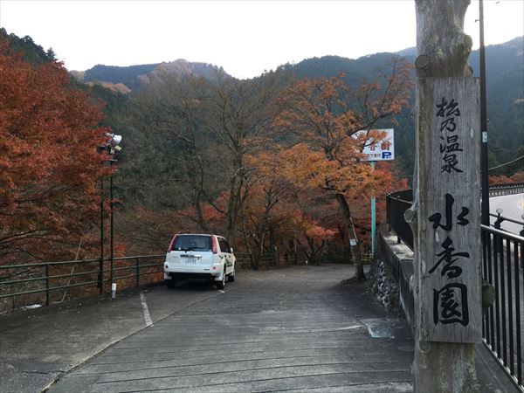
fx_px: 439
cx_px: 262
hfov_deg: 61.7
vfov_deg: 48.2
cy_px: 196
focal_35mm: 29
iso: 40
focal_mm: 4.15
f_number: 2.2
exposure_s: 1/120
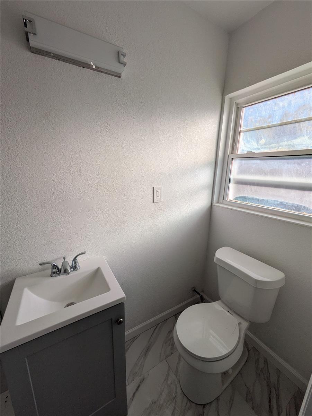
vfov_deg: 102.0
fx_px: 168
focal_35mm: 14
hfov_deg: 85.7
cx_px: 156
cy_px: 208
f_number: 2.2
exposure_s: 1/526
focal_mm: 1.83
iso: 49
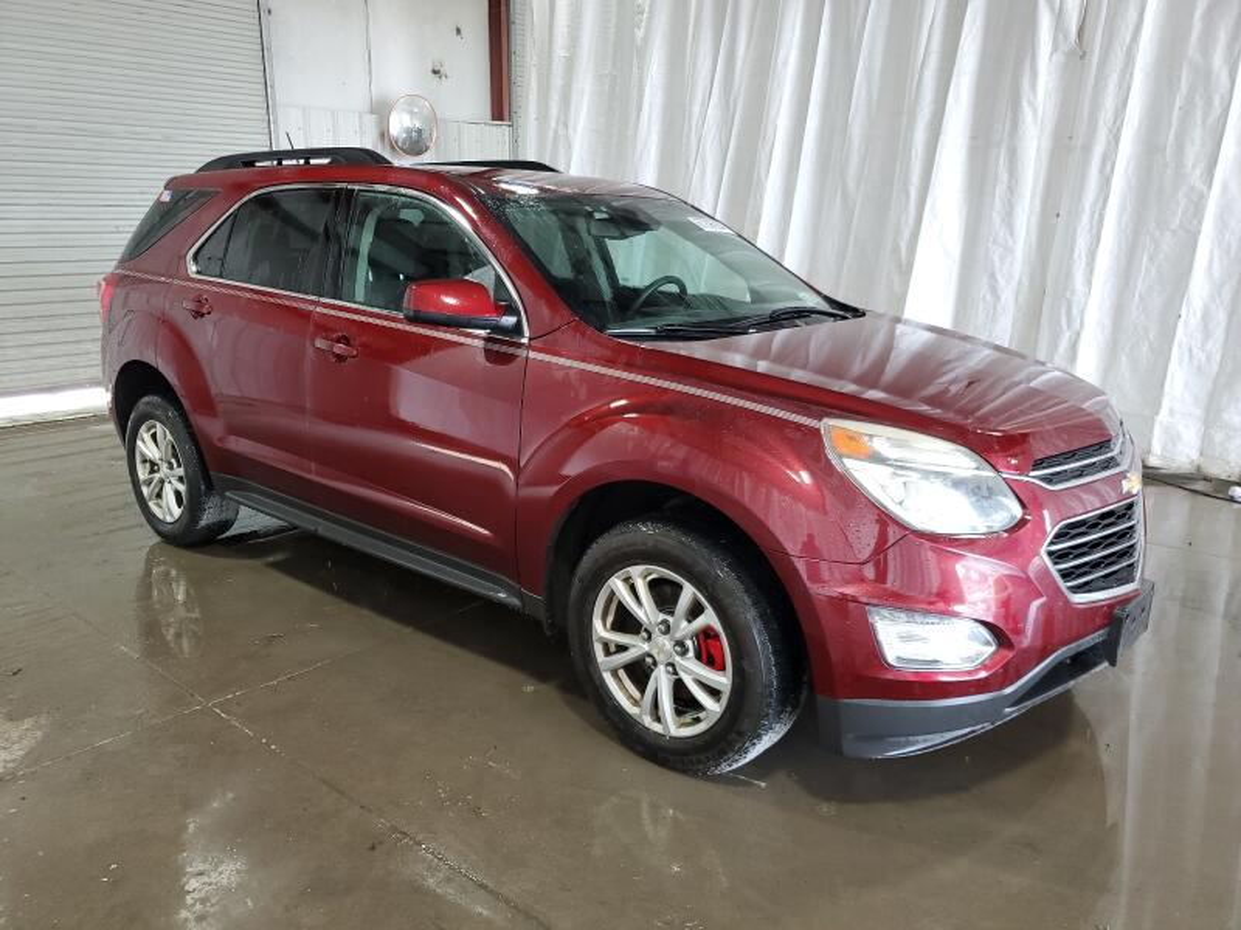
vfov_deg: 53.1
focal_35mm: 26
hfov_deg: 67.3
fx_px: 932
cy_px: 465
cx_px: 620
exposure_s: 1/60.2
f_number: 1.5
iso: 80
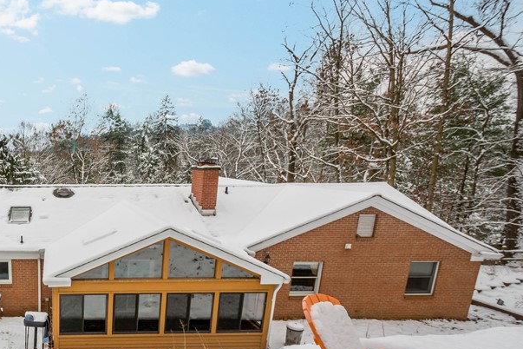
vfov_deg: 46.4
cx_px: 65
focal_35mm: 27
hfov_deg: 58.8
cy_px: 258
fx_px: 392
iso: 100
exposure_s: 1/500
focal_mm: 10
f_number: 6.3
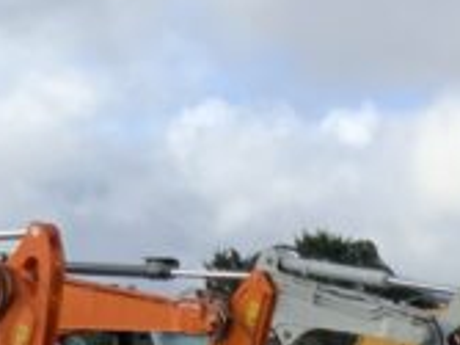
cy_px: 900
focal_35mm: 178
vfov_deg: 7.6
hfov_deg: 10.5
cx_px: 802
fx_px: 2364
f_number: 1.8
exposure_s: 1/635
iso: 16
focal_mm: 3
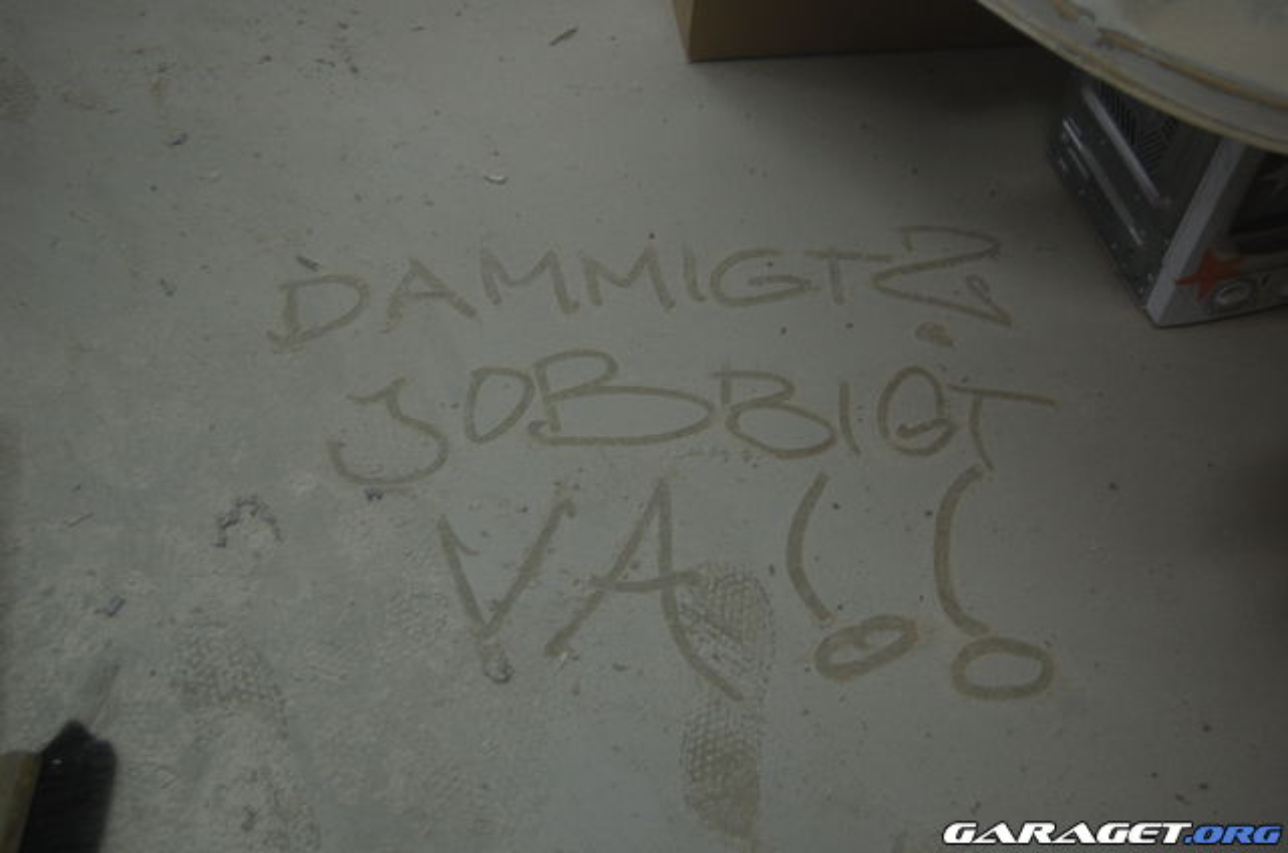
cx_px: 644
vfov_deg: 34.1
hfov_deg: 49.6
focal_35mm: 39
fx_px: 1393
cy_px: 426
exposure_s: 1/30
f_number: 4
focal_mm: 26
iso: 640
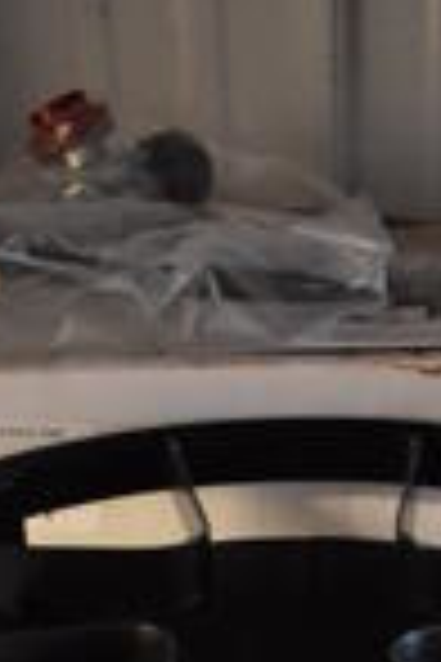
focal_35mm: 88
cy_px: 916
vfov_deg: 20.6
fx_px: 1617
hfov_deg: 15.5
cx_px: 338
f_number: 3.5
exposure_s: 1/125
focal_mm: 18
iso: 6400
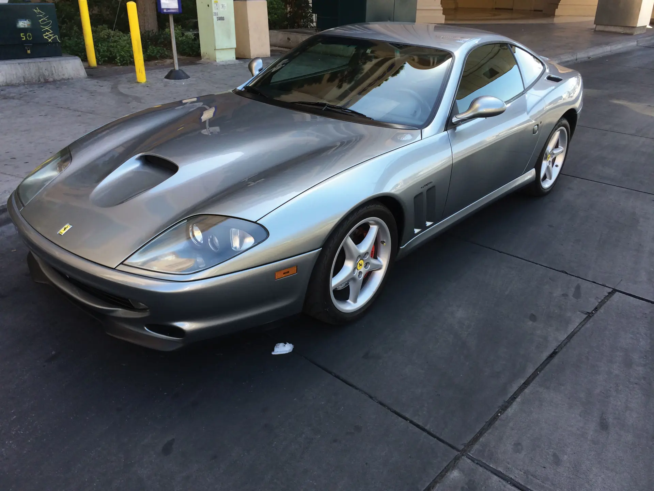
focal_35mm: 30
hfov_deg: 60.0
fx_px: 567
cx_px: 327
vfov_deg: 46.8
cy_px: 246
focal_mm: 4.12
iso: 32
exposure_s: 1/213
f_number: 2.2
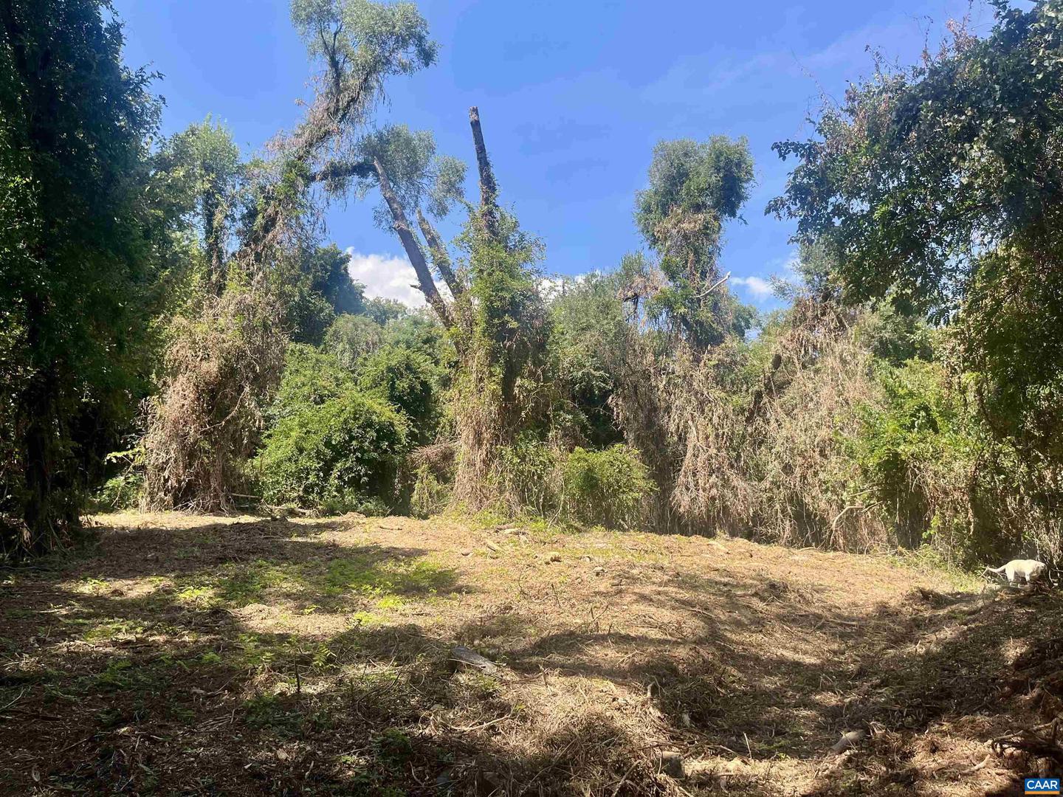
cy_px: 398
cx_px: 532
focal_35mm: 26
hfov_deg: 67.3
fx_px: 798
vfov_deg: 53.1
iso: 50
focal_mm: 5.1
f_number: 1.6
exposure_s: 1/1117
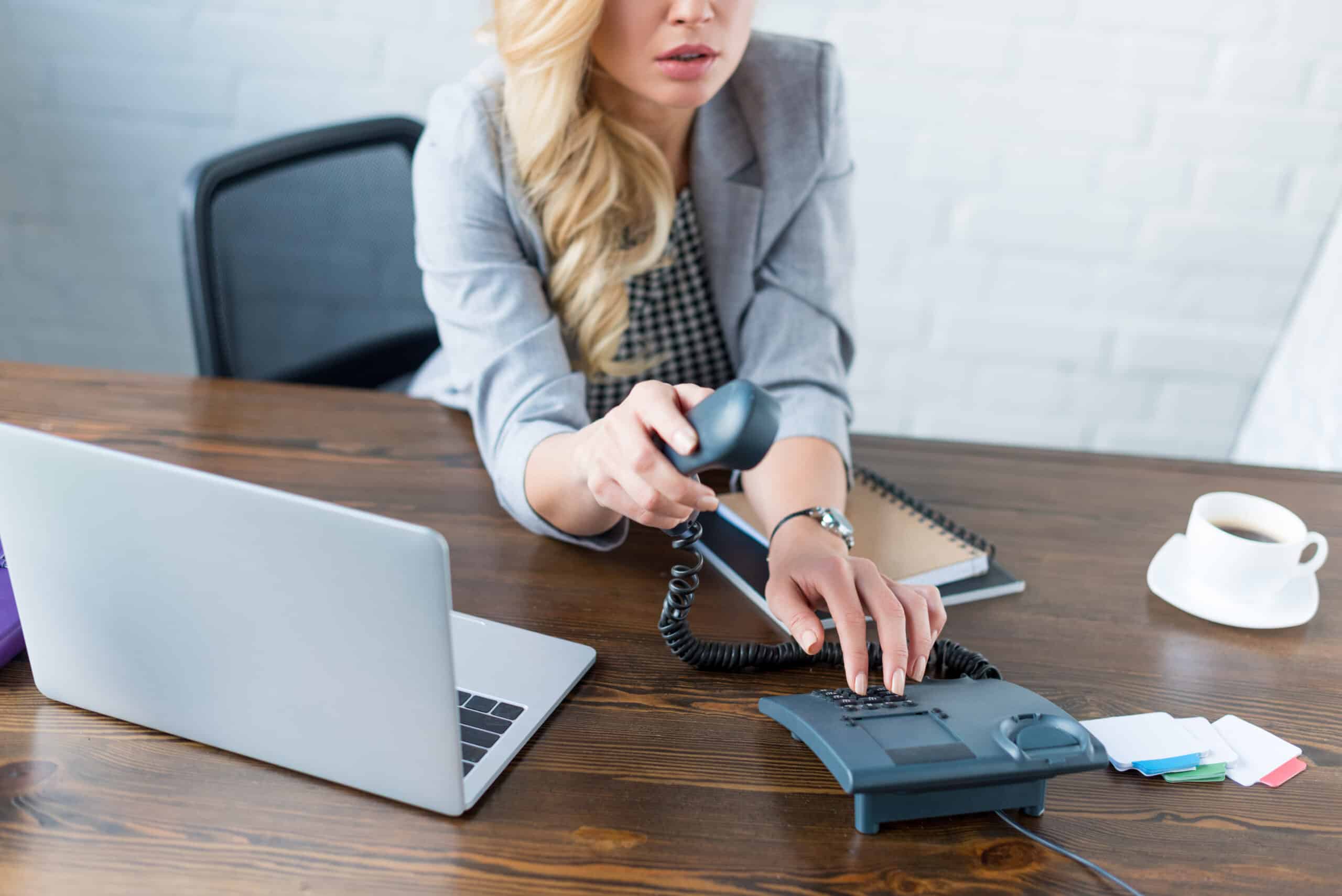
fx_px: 1865
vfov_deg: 27.0
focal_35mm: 50
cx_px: 671
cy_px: 448
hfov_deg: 39.6
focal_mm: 50
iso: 500
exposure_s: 1/200
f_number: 2.2
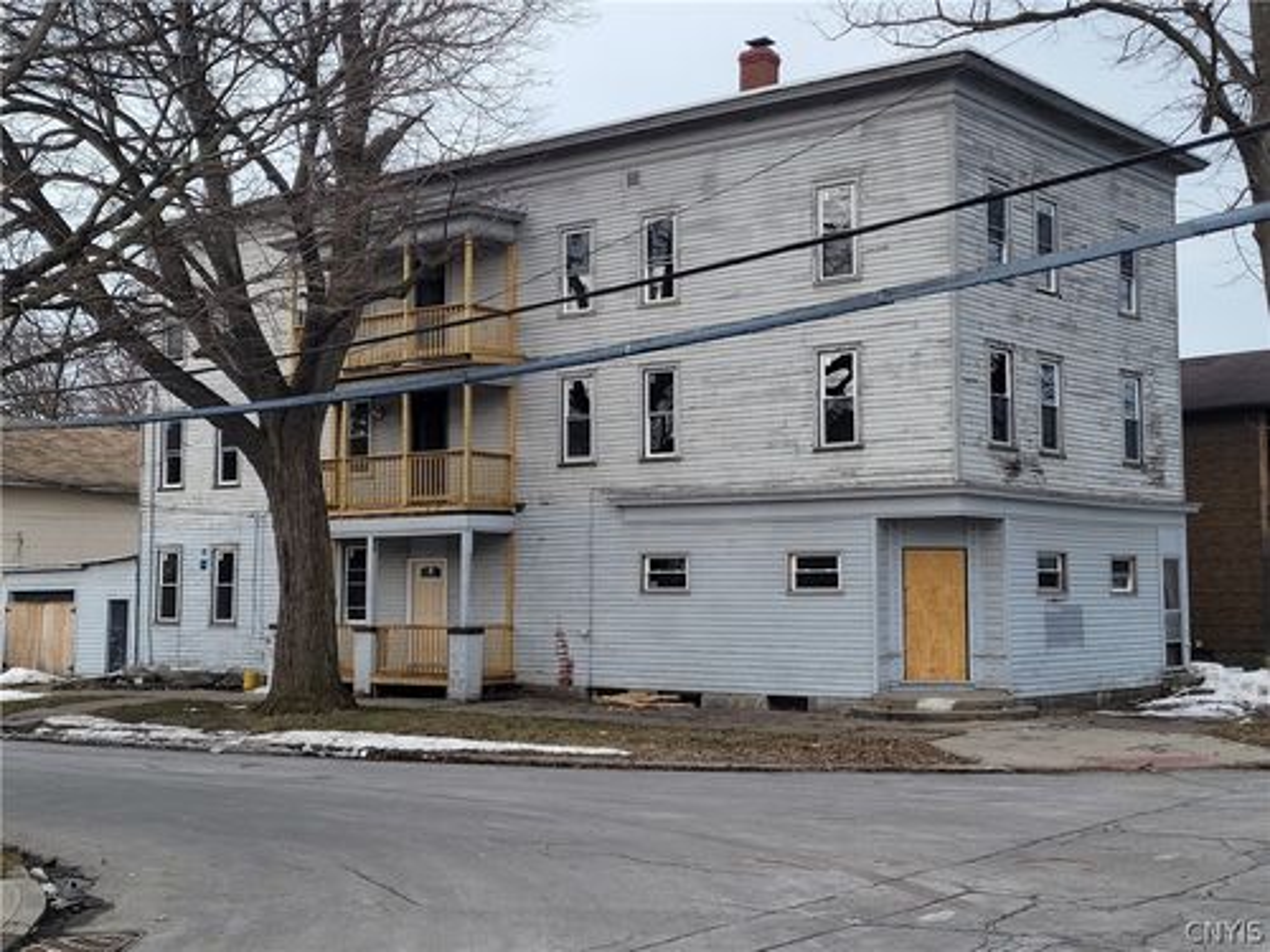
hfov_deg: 67.3
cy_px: 476
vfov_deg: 53.1
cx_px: 635
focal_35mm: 26
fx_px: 954
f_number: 1.8
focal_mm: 5.4
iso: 40
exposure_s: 1/313
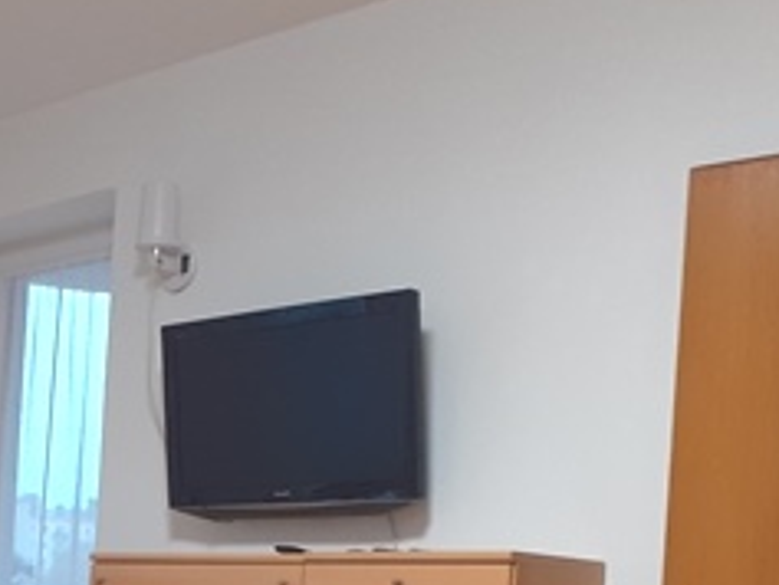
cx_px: -135
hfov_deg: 24.4
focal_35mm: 73
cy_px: 638
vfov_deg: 19.4
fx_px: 1644
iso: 125
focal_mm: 3.6
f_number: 1.9
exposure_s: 1/50
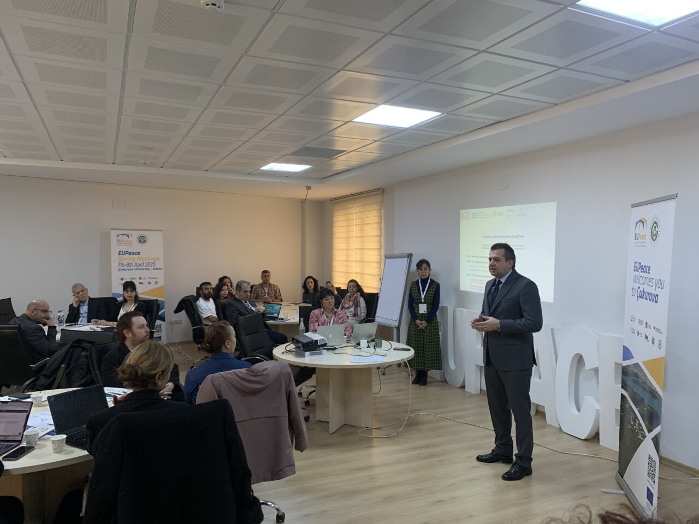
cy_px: 262
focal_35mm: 26
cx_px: 350
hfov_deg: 67.3
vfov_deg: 53.1
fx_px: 525
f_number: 1.8
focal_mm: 4.25
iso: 100
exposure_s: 1/86
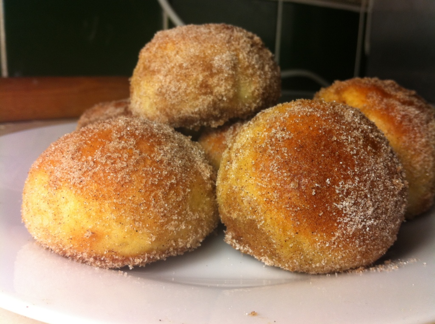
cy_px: 162
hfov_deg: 52.7
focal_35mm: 35
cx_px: 218
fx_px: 439
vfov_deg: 40.6
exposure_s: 1/158
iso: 80
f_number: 2.8
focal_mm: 3.85
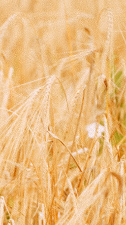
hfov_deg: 3.2
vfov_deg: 5.7
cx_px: -290
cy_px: 253
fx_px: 2231
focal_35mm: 375
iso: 50
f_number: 2.8
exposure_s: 1/250
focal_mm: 85
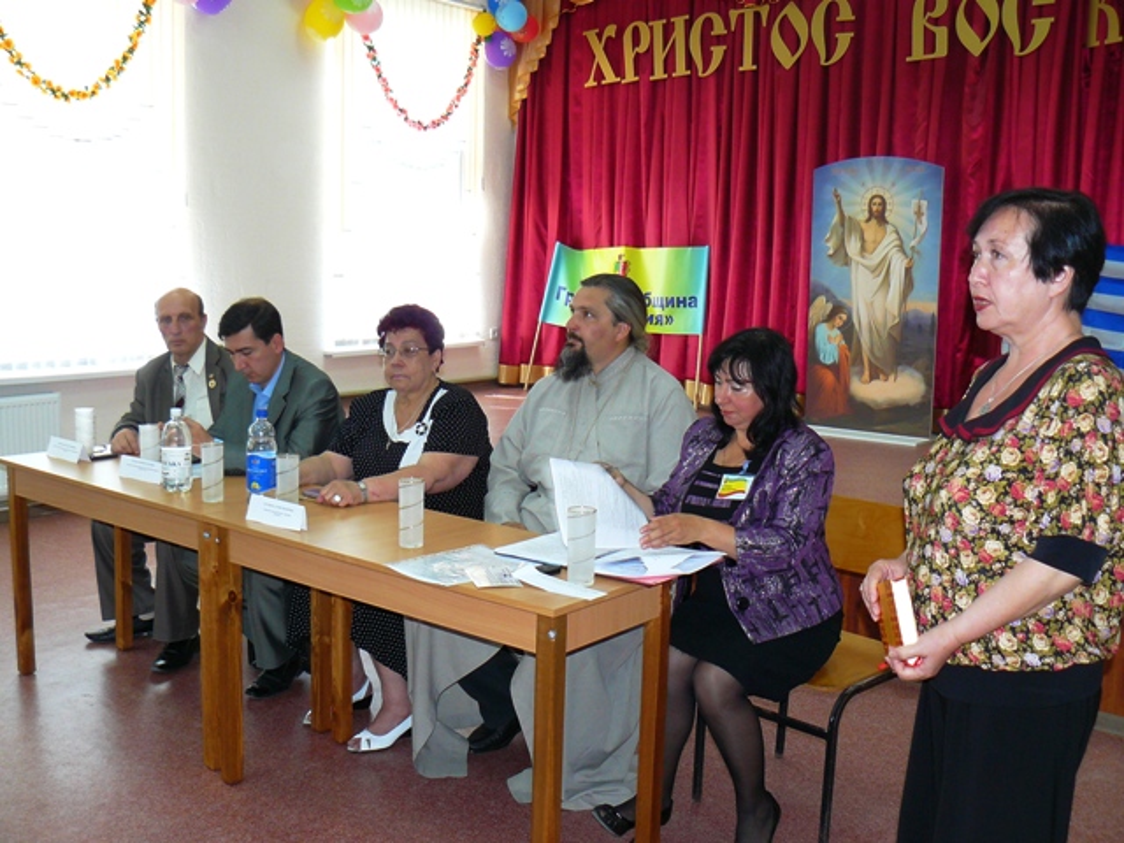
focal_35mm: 36
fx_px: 1169
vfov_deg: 39.7
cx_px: 562
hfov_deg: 51.4
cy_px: 422
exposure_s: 1/30
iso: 125
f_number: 2.8
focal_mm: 6
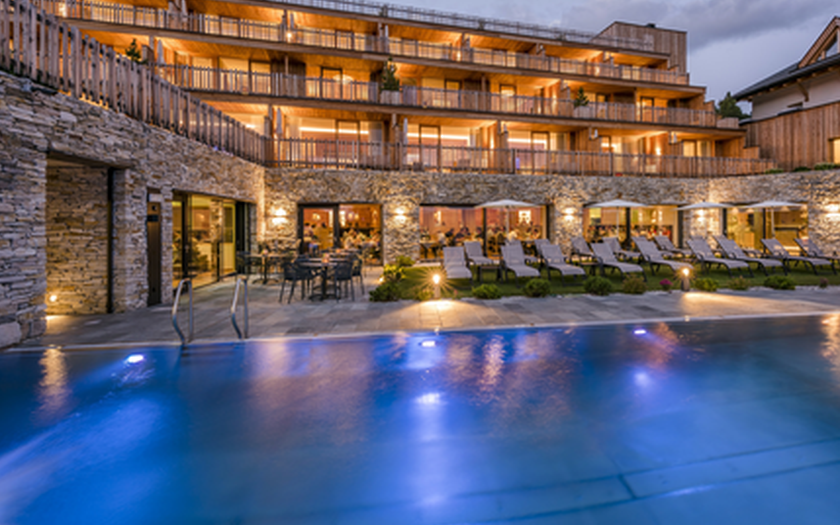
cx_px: 474
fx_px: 435
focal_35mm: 19
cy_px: 217
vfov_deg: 61.8
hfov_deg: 87.5
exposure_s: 3
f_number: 13
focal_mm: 16
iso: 160
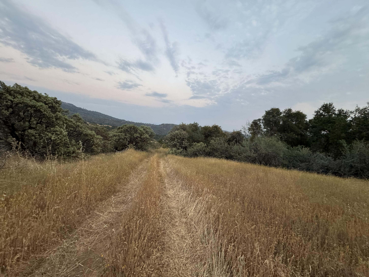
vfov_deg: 85.7
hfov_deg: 102.1
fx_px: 149
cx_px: 184
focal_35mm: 14
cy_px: 138
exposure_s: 1/75
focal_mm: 2.22
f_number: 2.2
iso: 320
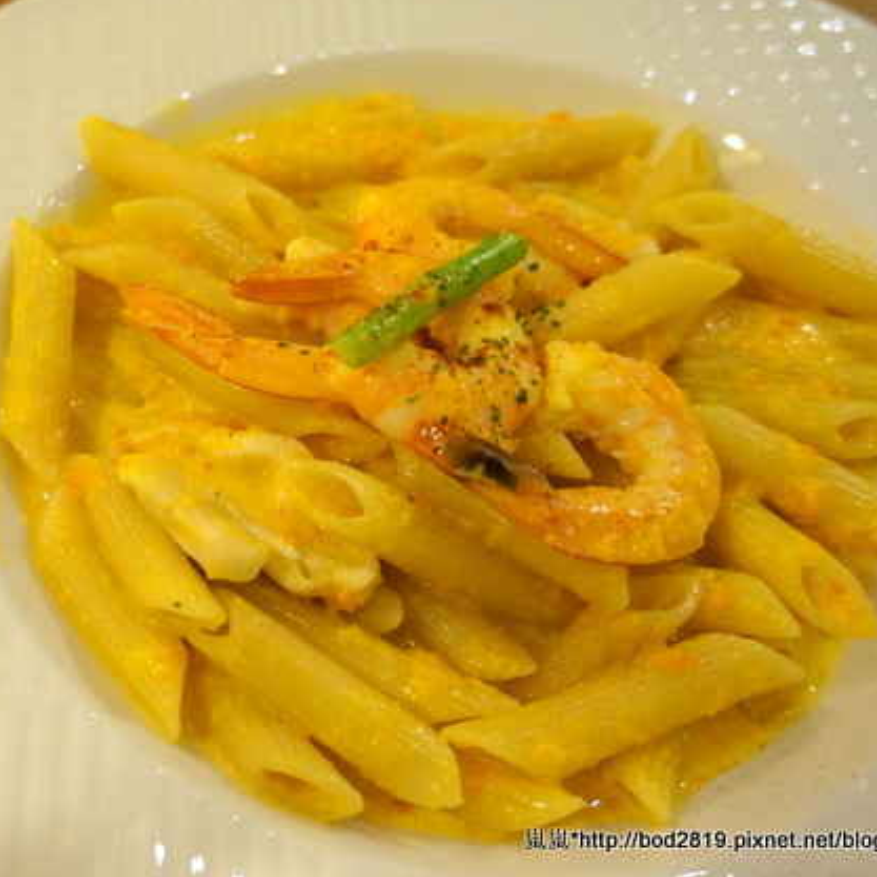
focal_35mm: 43
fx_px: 1233
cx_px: 246
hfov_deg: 38.4
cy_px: 434
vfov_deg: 39.2
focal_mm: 22
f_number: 4
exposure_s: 1/60
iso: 2500
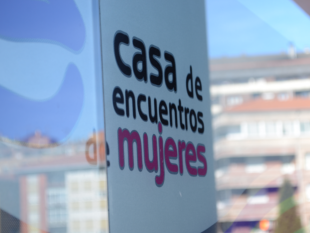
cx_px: 143
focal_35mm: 91
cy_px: 116
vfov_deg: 16.3
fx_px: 811
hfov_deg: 21.6
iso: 200
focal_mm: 55
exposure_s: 1/125
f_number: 5.6
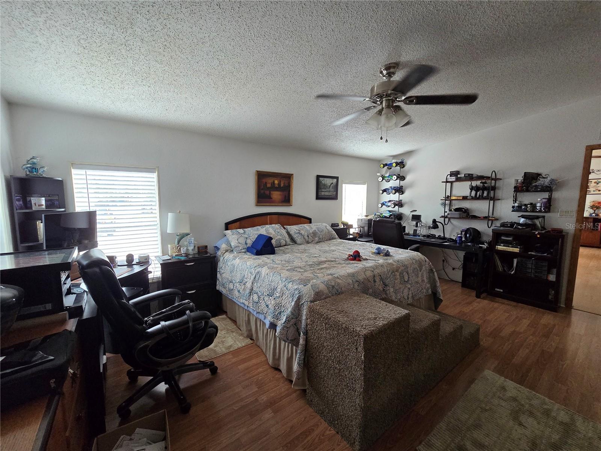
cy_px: 226
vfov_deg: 89.9
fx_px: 226
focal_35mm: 13
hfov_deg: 106.2
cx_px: 300
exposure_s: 1/100
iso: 320
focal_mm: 2.2
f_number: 2.2
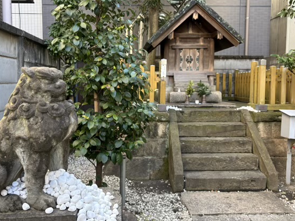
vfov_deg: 42.9
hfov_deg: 55.3
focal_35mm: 33
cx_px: 138
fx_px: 281
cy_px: 105
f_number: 1.6
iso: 64
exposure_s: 1/150
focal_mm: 5.96
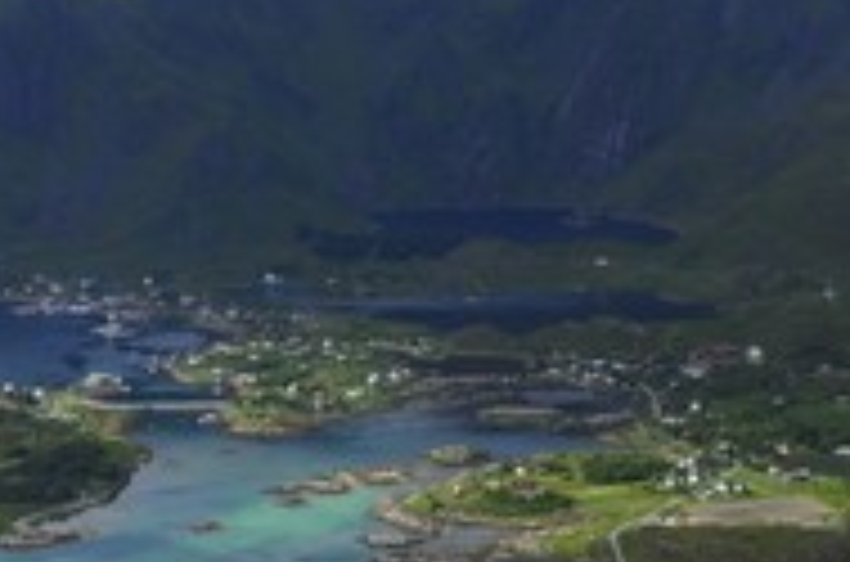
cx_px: 261
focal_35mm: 114
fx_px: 2685
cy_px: 427
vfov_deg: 11.9
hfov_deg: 17.9
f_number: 3.5
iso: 100
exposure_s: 1/1250
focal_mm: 34
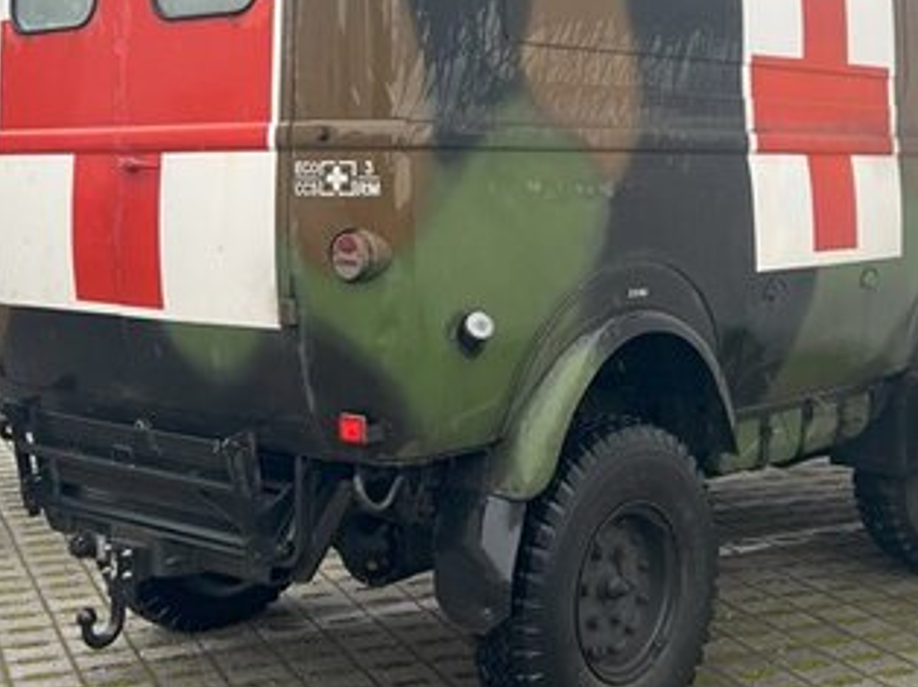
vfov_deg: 24.9
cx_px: 503
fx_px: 1537
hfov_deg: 33.2
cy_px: 171
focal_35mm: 58
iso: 50
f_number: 1.5
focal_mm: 5.7
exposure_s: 1/468
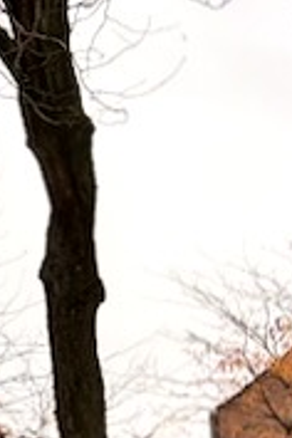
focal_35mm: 196
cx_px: -549
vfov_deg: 10.5
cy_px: 230
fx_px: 2384
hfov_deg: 6.5
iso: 50
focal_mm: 5.96
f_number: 1.6
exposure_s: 1/1175
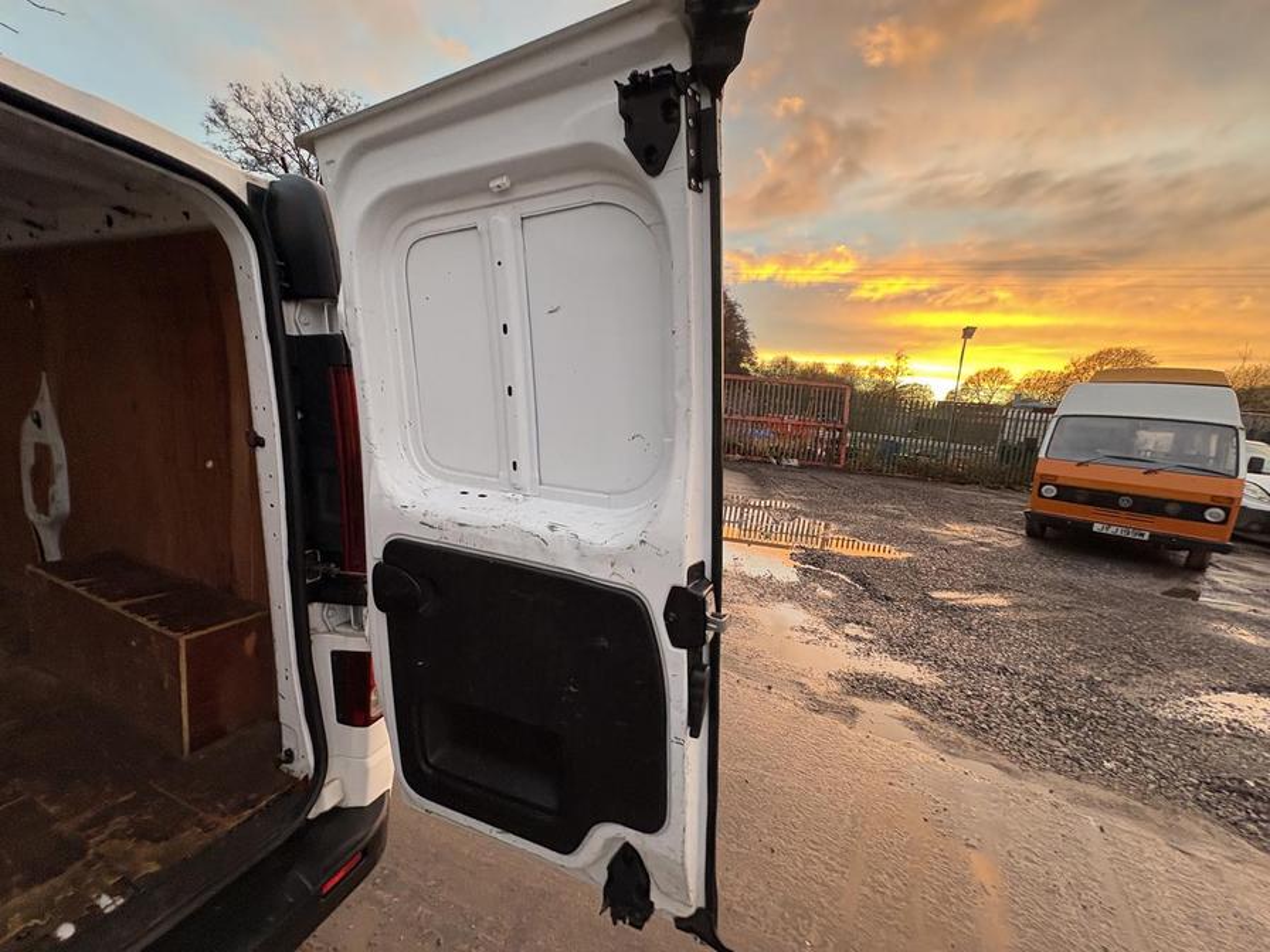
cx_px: 635
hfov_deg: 102.1
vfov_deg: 85.7
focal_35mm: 14
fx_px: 514
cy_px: 476
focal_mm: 2.22
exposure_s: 1/60
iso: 250
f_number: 2.2
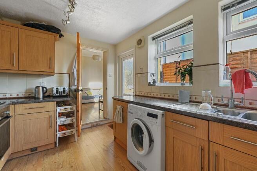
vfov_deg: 81.1
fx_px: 100
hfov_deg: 104.3
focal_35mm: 14
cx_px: 128
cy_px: 86
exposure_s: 1/2
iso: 400
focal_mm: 14
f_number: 8
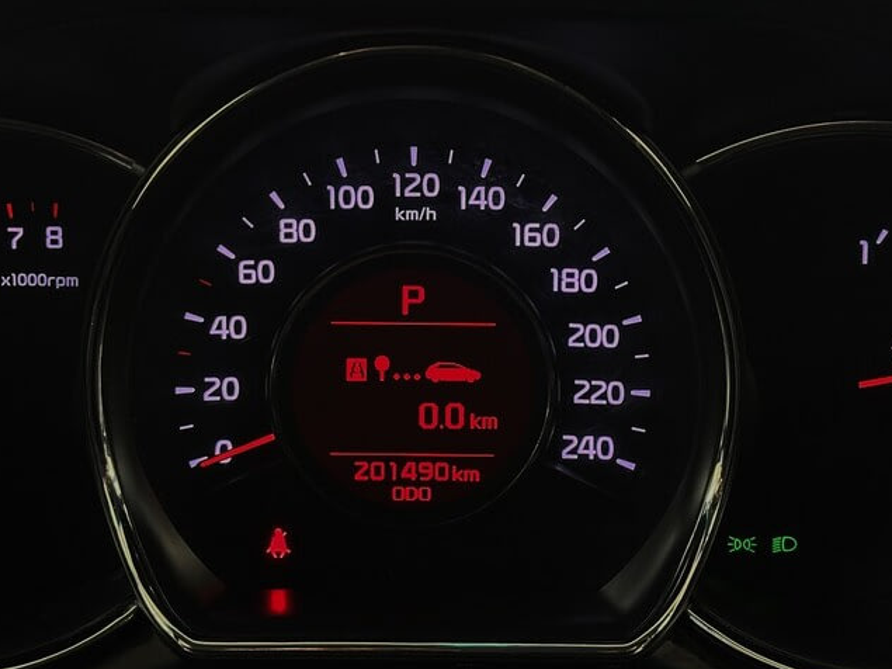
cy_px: 324
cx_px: 420
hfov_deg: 28.6
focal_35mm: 68
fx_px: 1752
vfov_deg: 21.6
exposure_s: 1/33
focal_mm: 6.86
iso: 200
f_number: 1.78
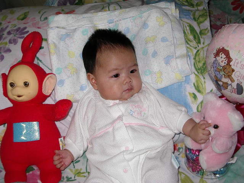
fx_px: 367
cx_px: 122
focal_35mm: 52
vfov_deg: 28.0
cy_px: 92
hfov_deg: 36.8
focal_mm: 7.8
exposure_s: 1/60
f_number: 3
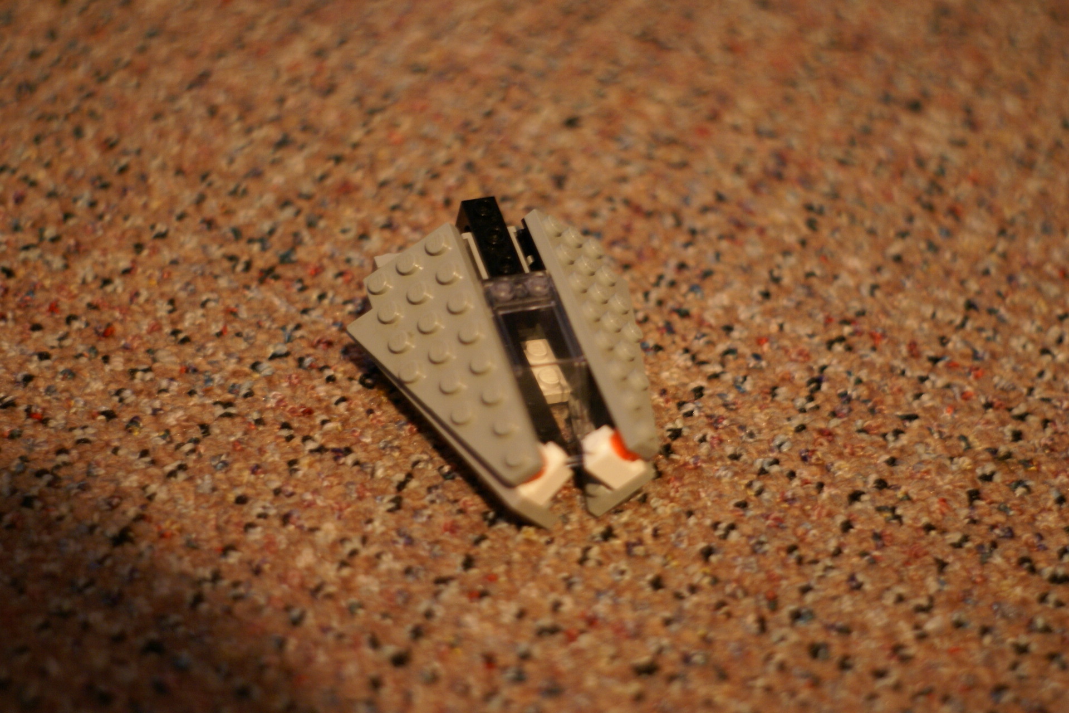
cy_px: 356
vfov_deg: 18.2
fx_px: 2227
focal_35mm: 75
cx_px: 534
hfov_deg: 27.0
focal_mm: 50
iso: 400
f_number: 2
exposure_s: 1/8
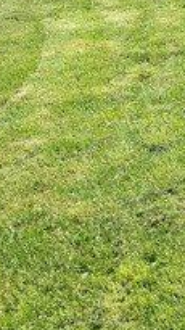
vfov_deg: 20.7
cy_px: -100
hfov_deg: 12.5
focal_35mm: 94
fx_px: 821
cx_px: 238
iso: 10
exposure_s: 1/1108
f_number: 1.7
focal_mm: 6.3
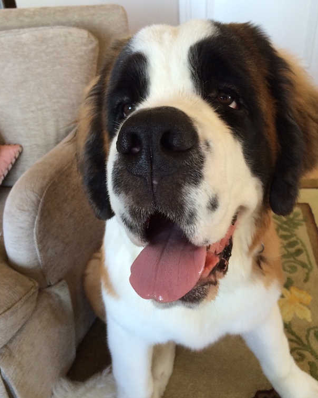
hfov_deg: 45.8
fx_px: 377
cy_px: 201
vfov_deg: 55.7
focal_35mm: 32
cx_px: 159
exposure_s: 1/30
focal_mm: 4.12
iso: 64
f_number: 2.2
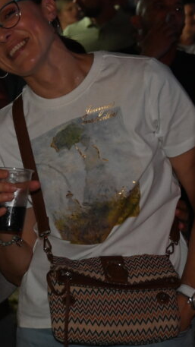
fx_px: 1508
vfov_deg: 13.1
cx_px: -146
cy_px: 213
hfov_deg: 7.2
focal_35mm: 164
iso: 3600
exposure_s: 1/80
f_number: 6
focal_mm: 70
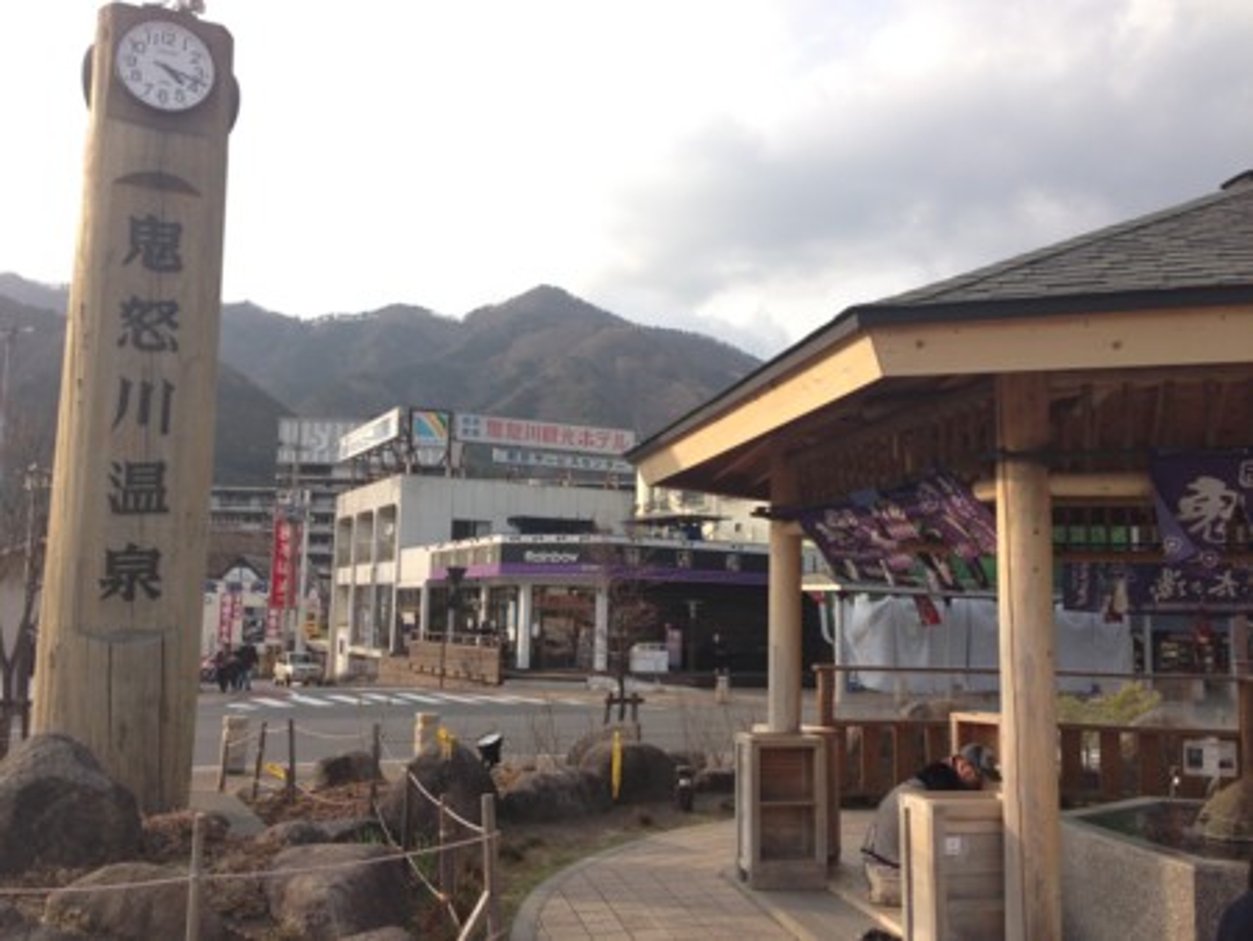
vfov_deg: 43.0
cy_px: 470
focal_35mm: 33
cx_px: 626
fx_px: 1195
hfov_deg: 55.3
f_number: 2.4
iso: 50
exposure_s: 1/547
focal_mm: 4.13
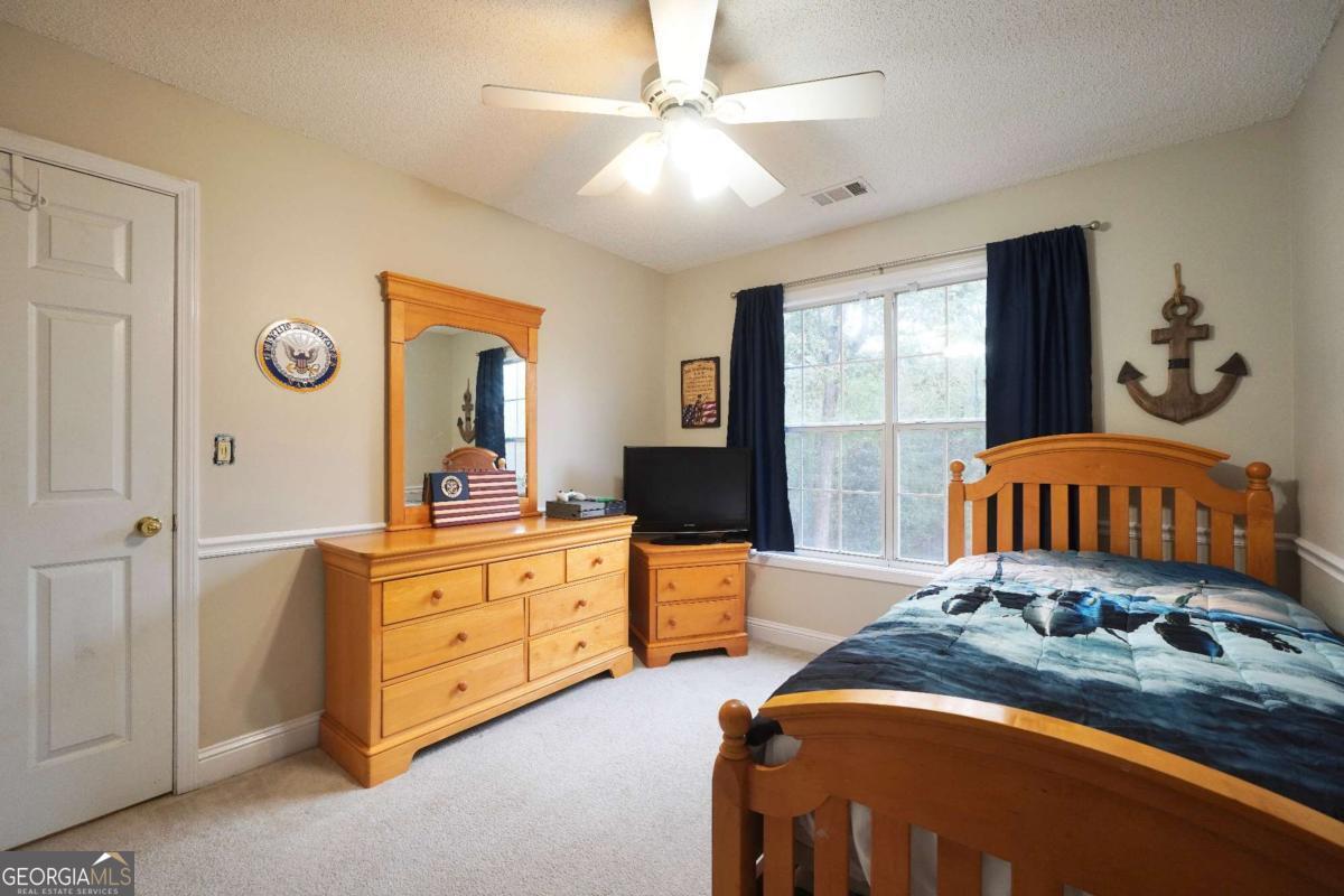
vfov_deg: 74.6
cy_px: 448
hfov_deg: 97.6
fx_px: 588
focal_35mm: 16
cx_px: 672
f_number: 4.5
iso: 400
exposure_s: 1/40
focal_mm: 10.5
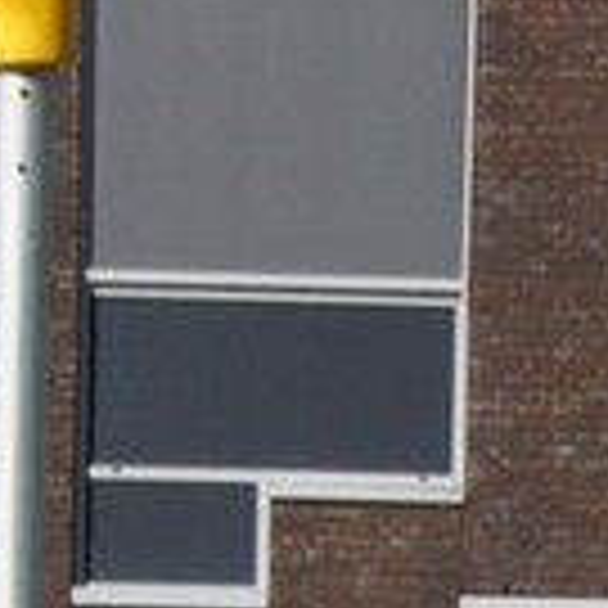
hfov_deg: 4.0
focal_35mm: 434
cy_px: 1221
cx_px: 1018
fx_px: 8629
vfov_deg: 4.0
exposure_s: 1/3200
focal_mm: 45
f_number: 4.5
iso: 320
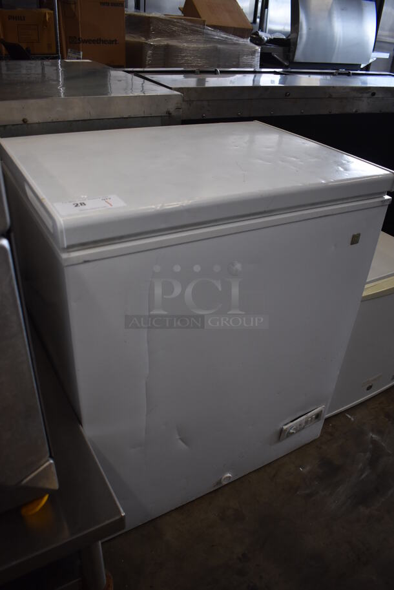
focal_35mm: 27
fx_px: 443
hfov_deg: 48.0
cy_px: 295
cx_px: 197
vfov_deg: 67.3
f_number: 3.5
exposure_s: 1/200
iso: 800
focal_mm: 18
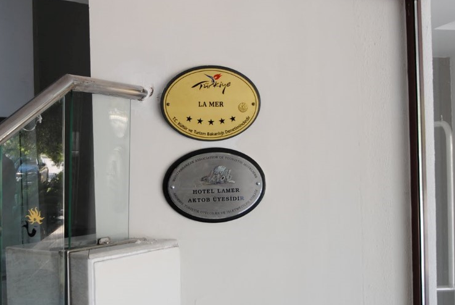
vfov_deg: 24.3
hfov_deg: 35.5
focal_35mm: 56
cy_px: 160
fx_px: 709
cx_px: 181
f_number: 4.5
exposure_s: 1/50
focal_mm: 24
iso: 200
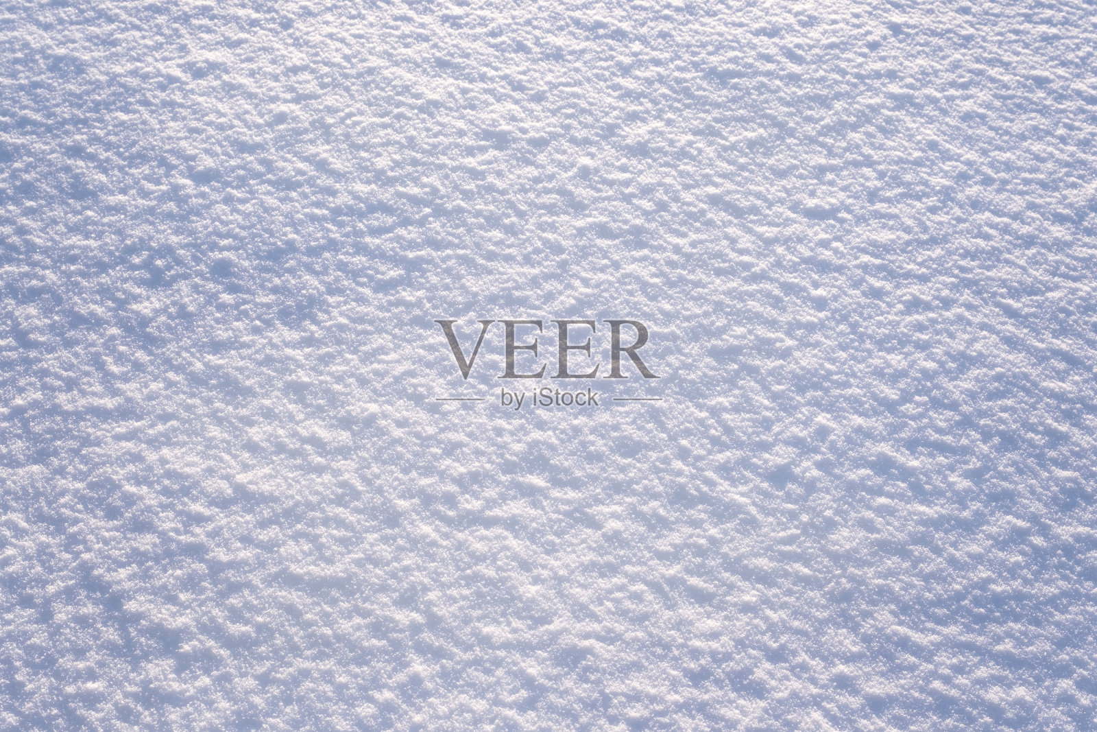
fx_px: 1493
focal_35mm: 49
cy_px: 366
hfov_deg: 40.3
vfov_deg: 27.5
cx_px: 548
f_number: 8
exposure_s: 1/400
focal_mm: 32.5
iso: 400
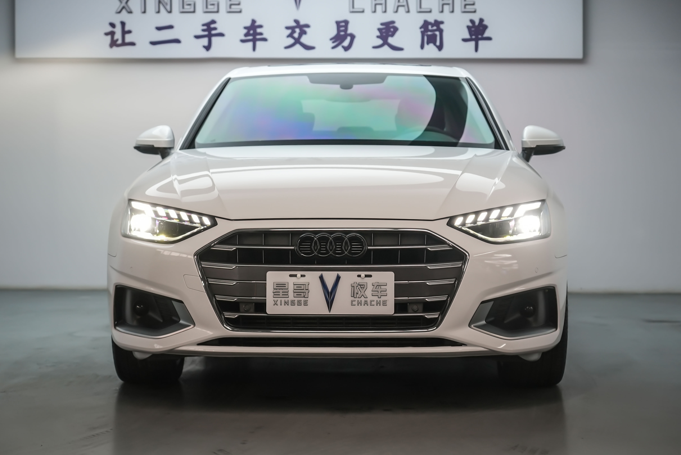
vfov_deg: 19.5
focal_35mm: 70
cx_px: 340
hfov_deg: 28.8
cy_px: 228
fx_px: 1325
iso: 1250
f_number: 4
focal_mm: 70
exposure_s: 1/125
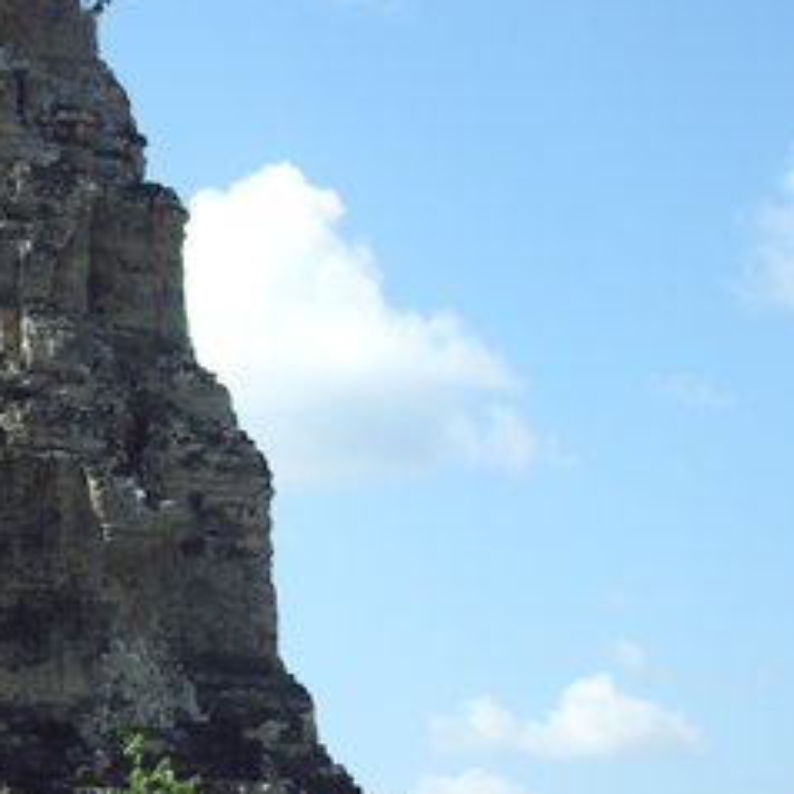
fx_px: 2932
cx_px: -177
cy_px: 697
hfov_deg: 14.9
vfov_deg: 15.3
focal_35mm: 113
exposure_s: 1/160
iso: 100
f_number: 8
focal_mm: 6.2
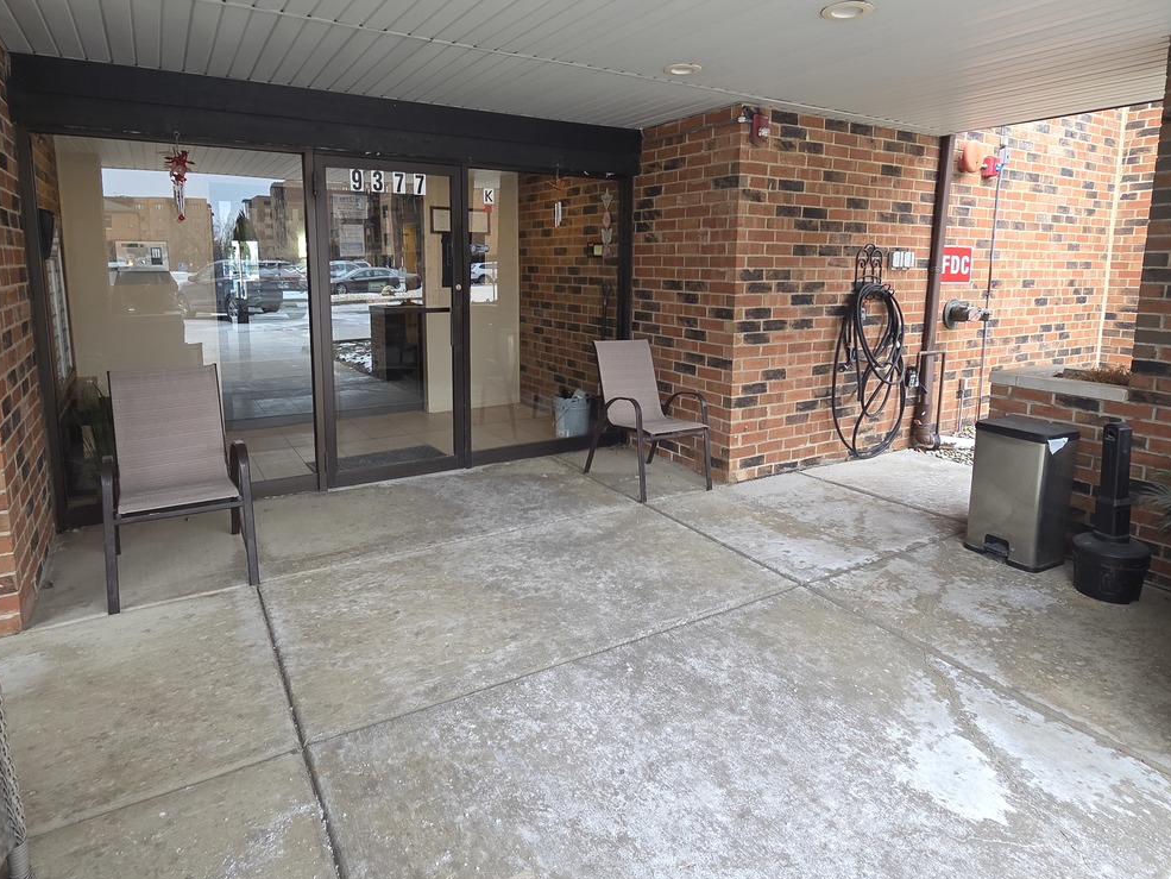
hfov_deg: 84.7
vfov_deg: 68.3
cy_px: 376
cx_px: 578
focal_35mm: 19
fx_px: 643
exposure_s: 1/120
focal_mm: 2.2
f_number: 2.2
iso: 160
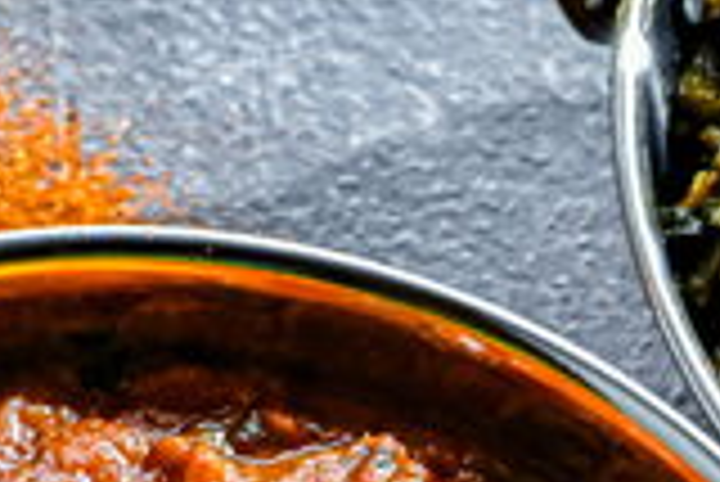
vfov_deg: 2.3
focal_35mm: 605
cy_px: 340
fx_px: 12111
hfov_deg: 3.4
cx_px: -1197
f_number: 6.3
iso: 200
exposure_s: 1/30
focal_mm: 97
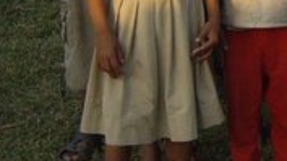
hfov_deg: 13.2
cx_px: 483
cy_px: -145
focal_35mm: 150
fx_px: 1140
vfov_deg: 7.8
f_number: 2.7
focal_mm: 6.2
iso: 200
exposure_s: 1/800
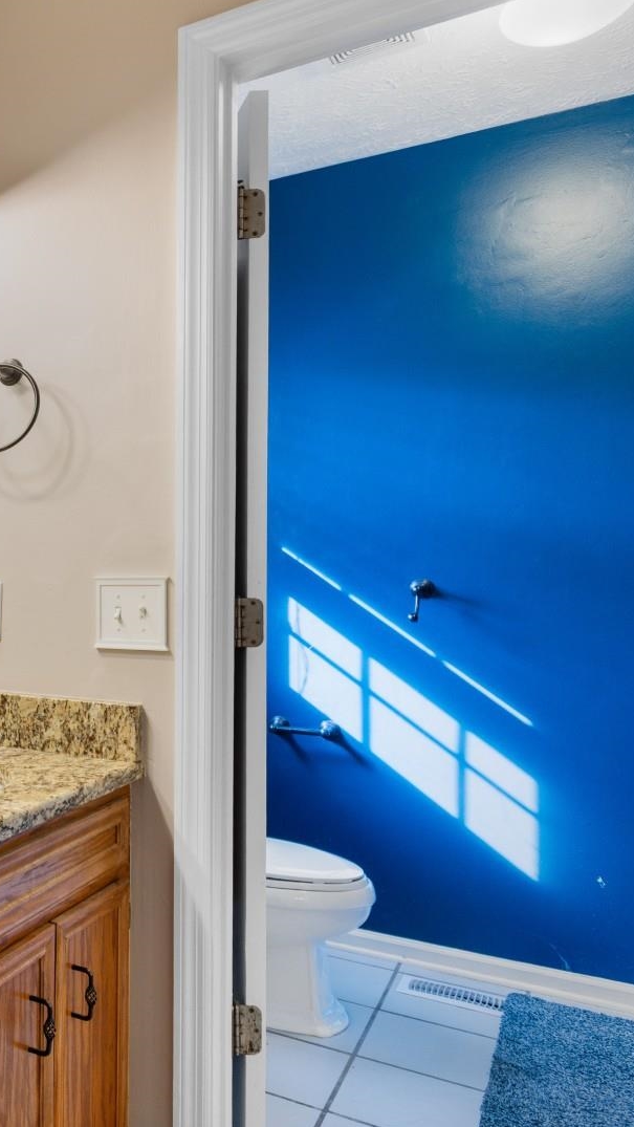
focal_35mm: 30
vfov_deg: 64.3
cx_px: -170
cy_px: 563
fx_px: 896
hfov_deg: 31.2
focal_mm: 13
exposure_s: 1/30
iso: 100
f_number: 4.8
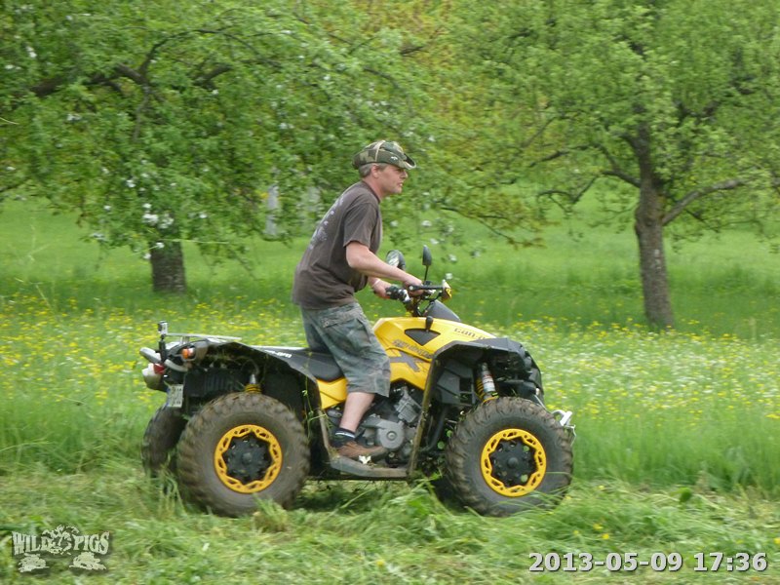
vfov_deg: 4.7
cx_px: 390
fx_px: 7098
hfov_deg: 6.3
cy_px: 292
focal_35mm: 315
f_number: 4.9
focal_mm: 49.2
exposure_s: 1/250
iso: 400
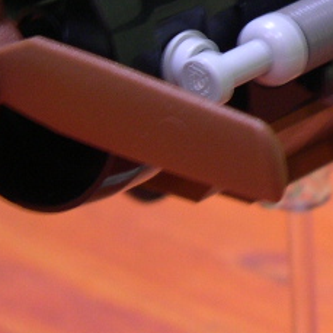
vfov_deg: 11.5
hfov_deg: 11.3
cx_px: 458
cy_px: 6
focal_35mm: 150
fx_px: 1633
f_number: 2.8
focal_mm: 8
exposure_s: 1/14.3
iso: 100
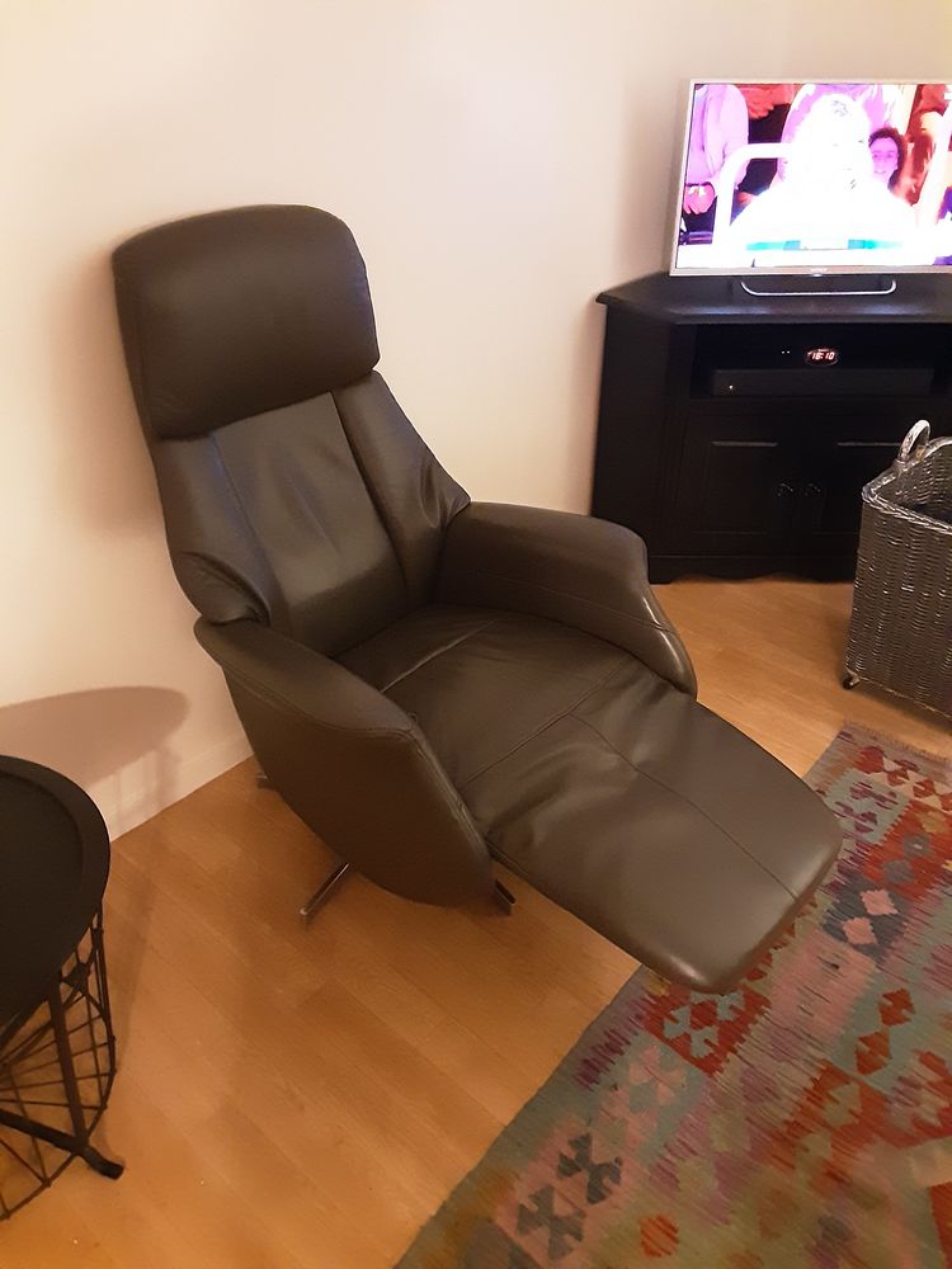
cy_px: 634
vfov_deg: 63.4
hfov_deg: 49.7
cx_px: 476
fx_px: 1027
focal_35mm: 28
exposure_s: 1/17
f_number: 1.9
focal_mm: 2.9
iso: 800
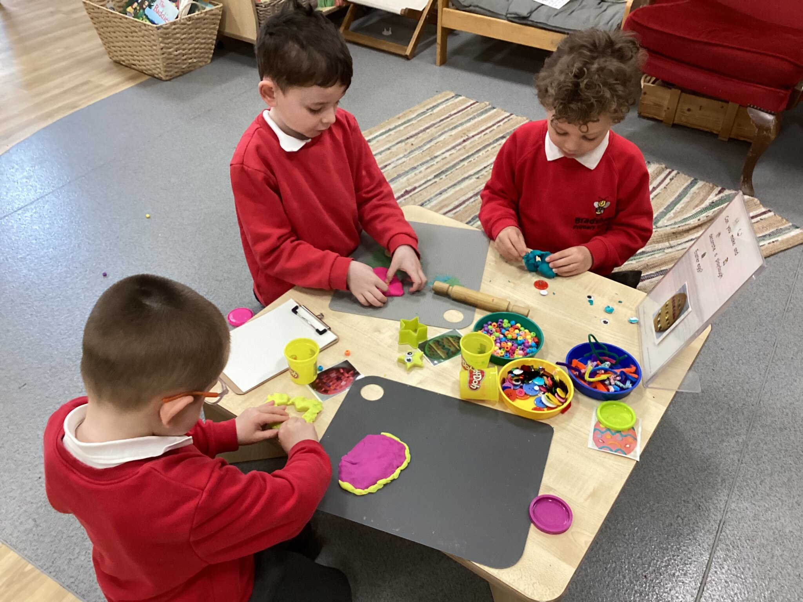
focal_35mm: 31
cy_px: 301
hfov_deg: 58.4
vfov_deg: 45.4
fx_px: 719
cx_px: 402
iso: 200
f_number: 2.4
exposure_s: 1/50
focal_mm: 3.3
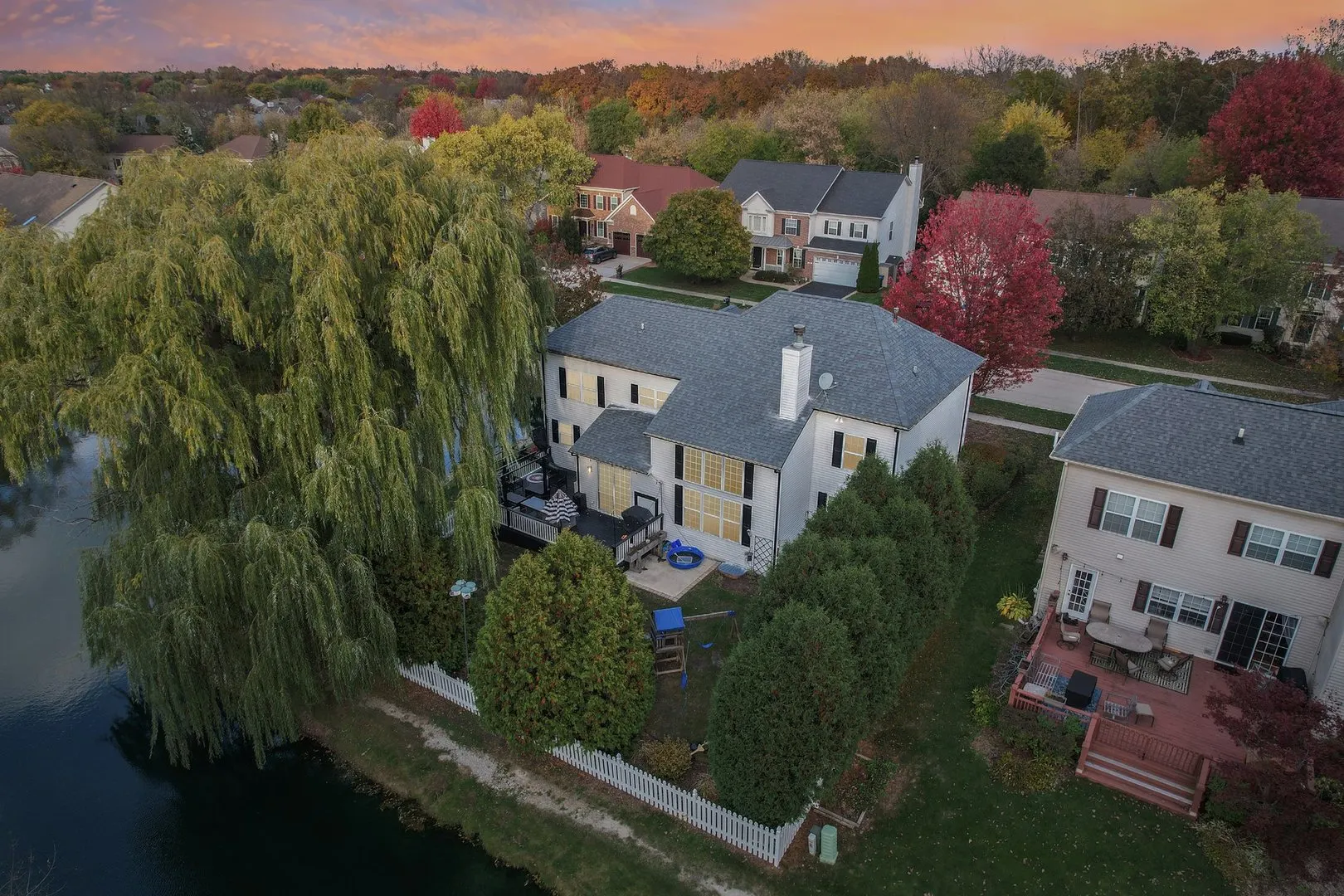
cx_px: 672
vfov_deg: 57.2
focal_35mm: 22
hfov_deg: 78.6
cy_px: 448
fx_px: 821
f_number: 2.8
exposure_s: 1/200
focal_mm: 8.38
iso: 100
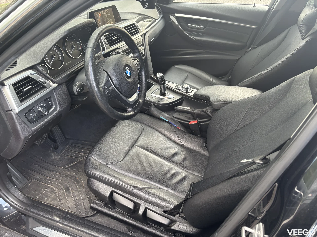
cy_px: 118
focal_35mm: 26
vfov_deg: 53.1
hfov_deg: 67.3
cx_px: 158
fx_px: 238
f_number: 1.6
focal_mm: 5.96
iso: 125
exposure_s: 1/105
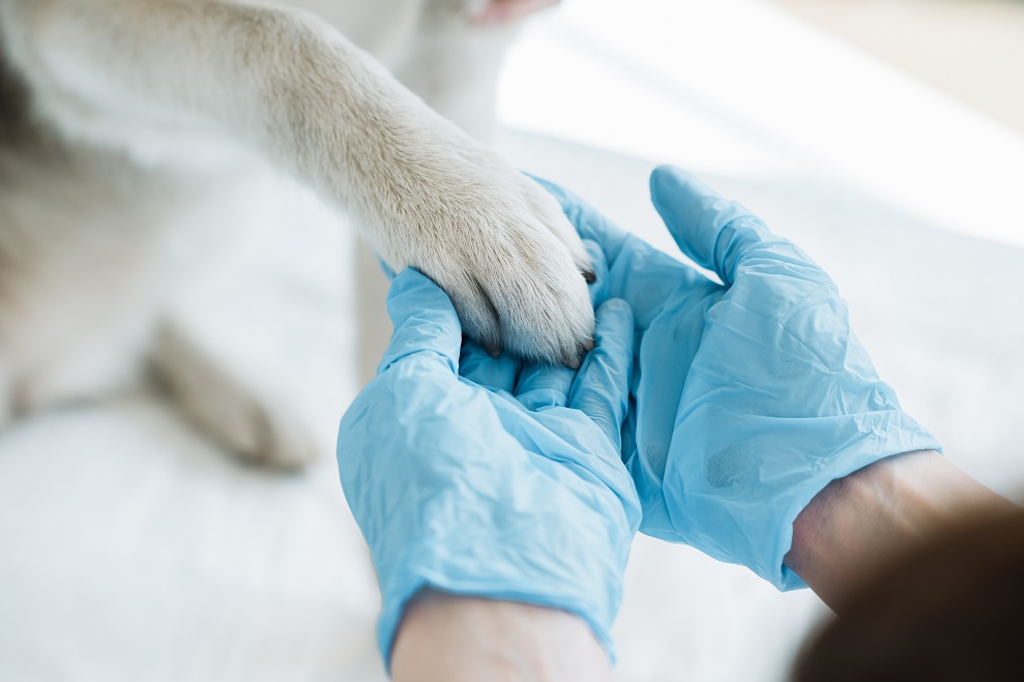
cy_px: 339
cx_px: 513
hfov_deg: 23.6
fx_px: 2446
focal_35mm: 86
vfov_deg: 15.9
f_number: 3.5
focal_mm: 85
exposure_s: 1/160
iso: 320
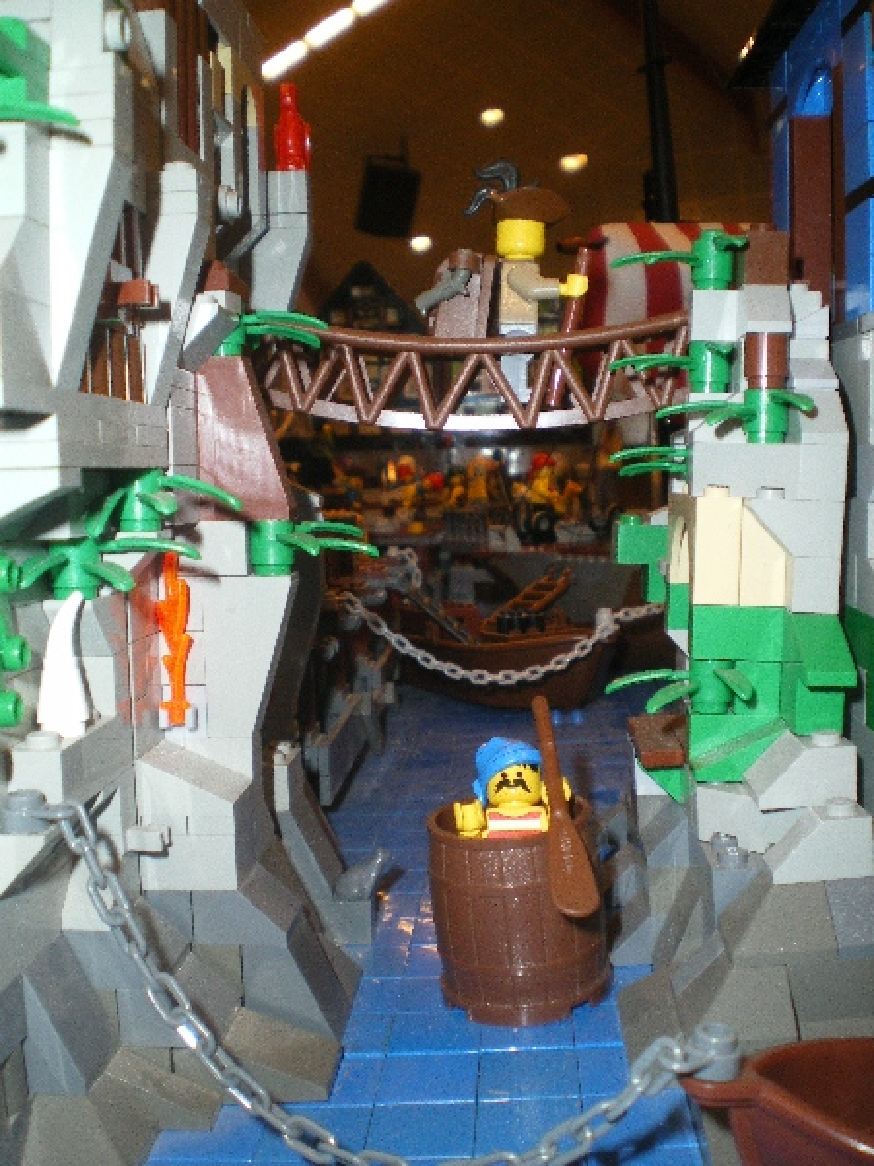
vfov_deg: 51.4
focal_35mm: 36
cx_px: 437
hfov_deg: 39.7
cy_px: 583
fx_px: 1212
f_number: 3.1
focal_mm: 6.3
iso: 250
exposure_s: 1/50
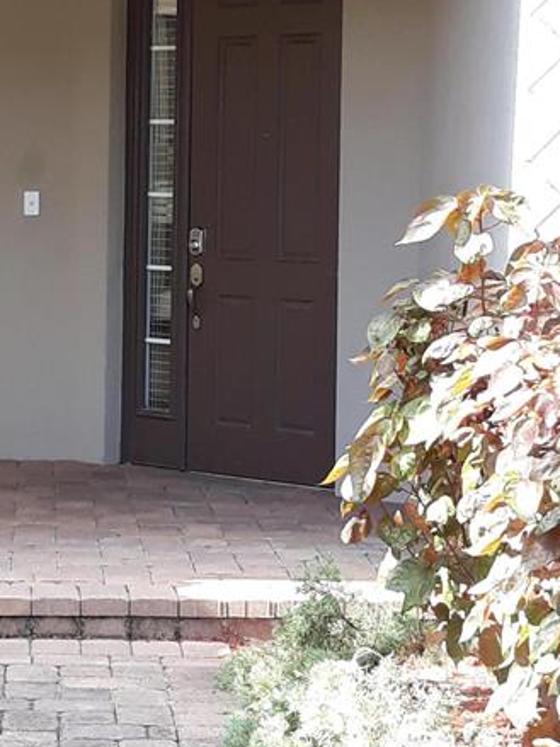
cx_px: 95
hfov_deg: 28.9
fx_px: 1057
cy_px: 252
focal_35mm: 49
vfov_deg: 38.5
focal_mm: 3.7
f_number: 1.7
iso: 40
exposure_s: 1/136
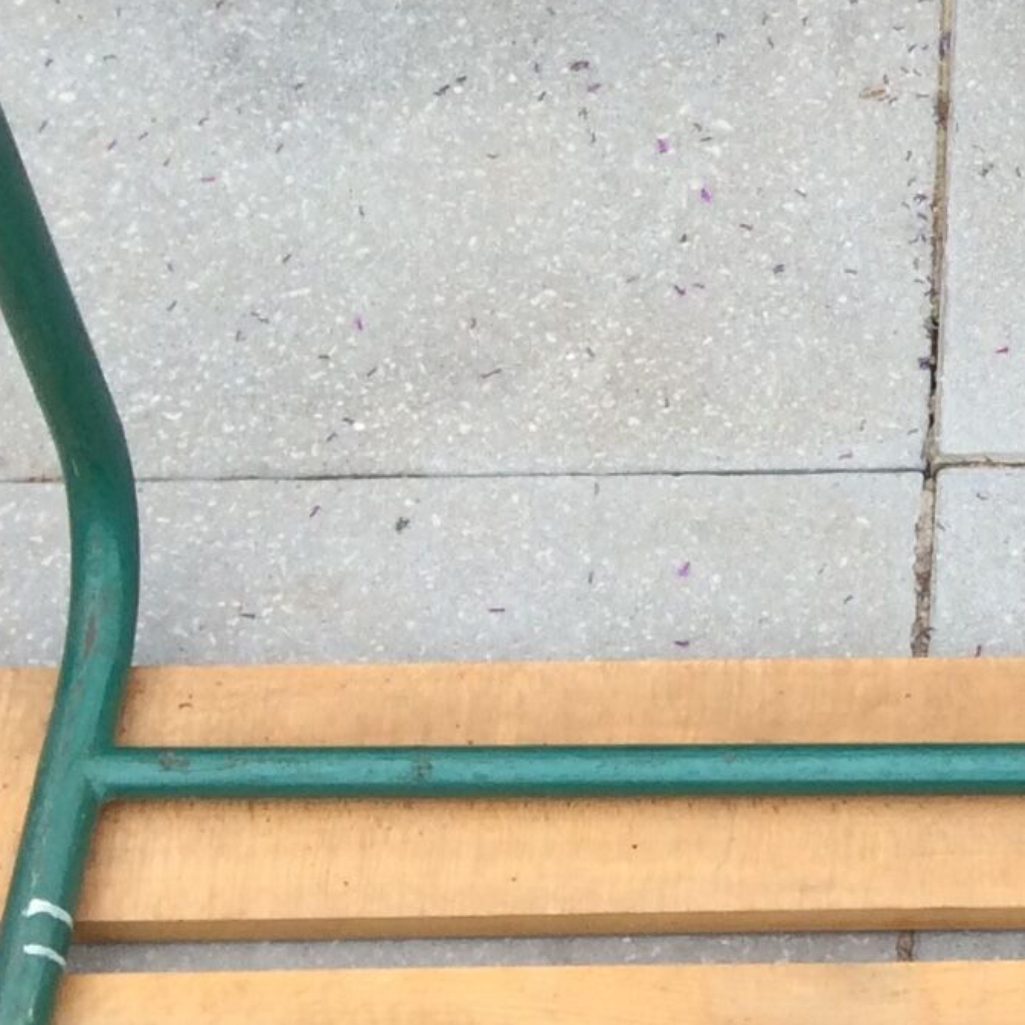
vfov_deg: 16.0
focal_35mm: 109
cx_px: 1225
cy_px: 358
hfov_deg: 15.4
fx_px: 3652
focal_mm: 3.3
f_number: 2.4
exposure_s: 1/261
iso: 32
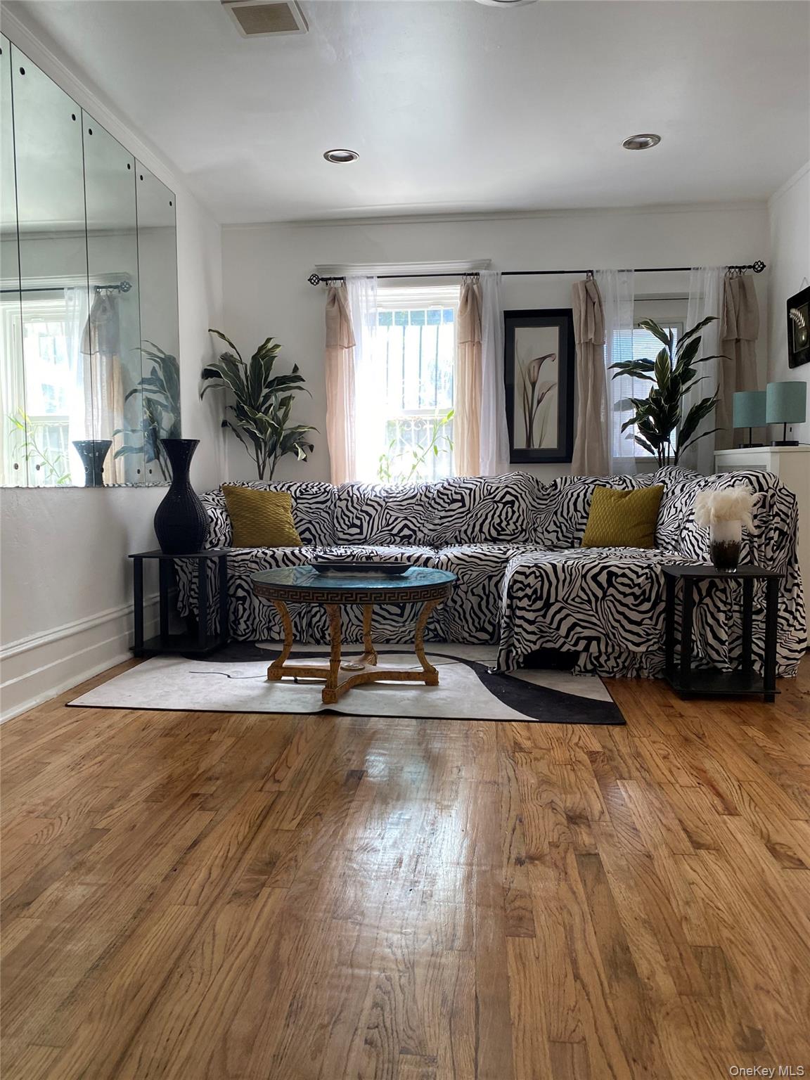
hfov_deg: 53.1
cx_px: 405
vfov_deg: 67.3
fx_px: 811
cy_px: 540
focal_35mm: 26
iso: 100
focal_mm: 4.25
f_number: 1.8
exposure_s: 1/121
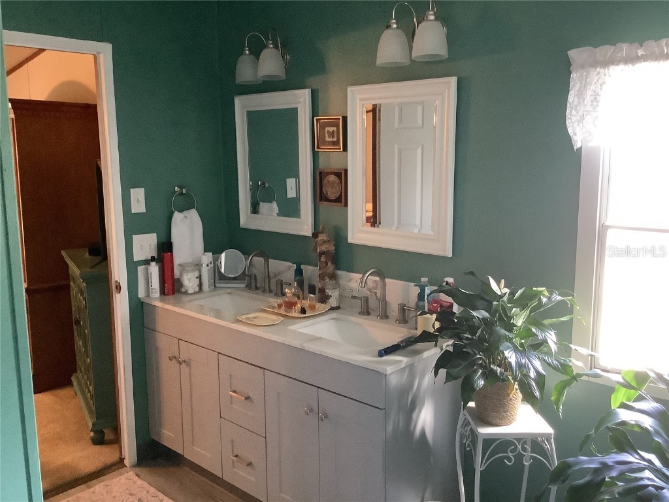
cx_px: 334
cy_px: 251
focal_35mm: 31
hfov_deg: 58.4
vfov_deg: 45.4
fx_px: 599
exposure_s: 1/25
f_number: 2.4
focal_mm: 3.3
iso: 500
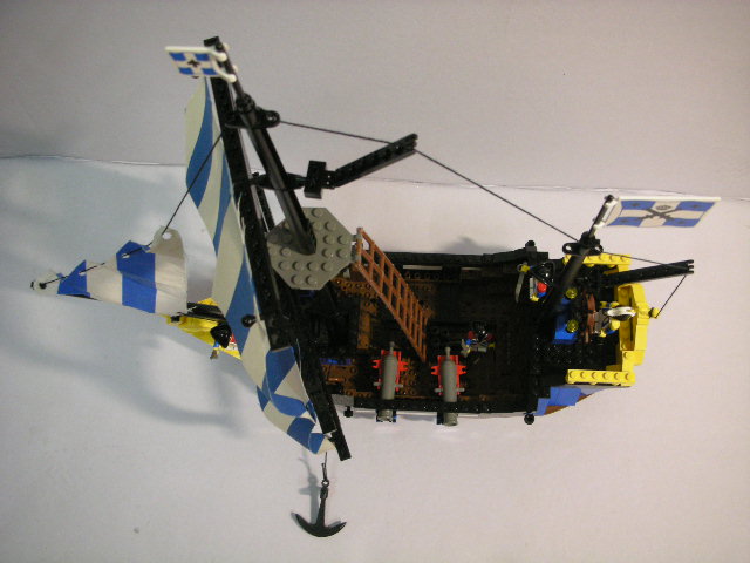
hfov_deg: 52.6
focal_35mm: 35
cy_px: 282
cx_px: 375
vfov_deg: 40.7
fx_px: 758
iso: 200
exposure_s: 1/11.4
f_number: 2.8
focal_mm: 5.8
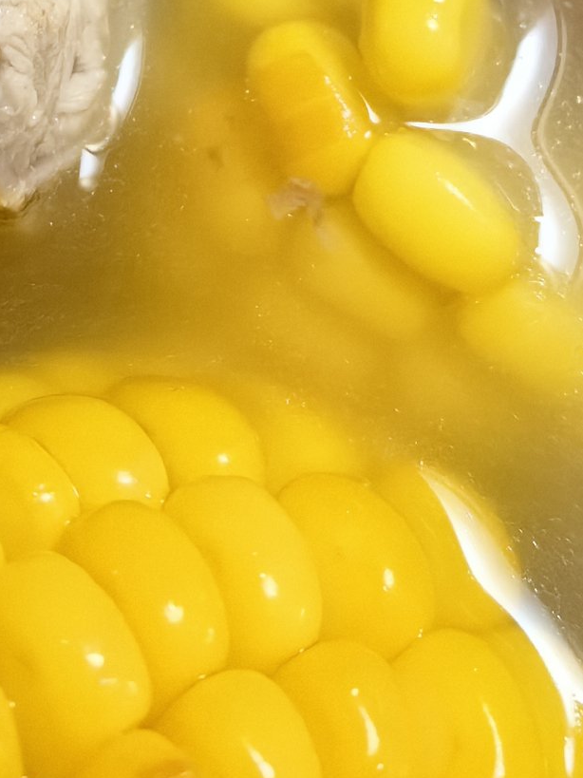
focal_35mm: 90
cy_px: 18
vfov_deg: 21.1
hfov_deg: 16.4
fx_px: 2022
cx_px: 179
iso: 1250
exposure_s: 1/100
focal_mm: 5.75
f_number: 2
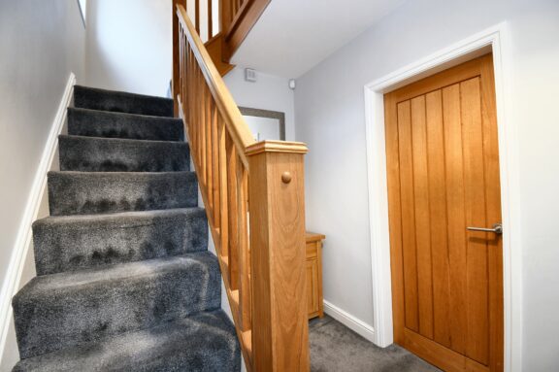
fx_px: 233
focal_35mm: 15
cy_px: 186
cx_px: 280
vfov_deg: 77.2
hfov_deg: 100.4
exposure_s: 1/10
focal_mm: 10
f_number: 4.5
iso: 560
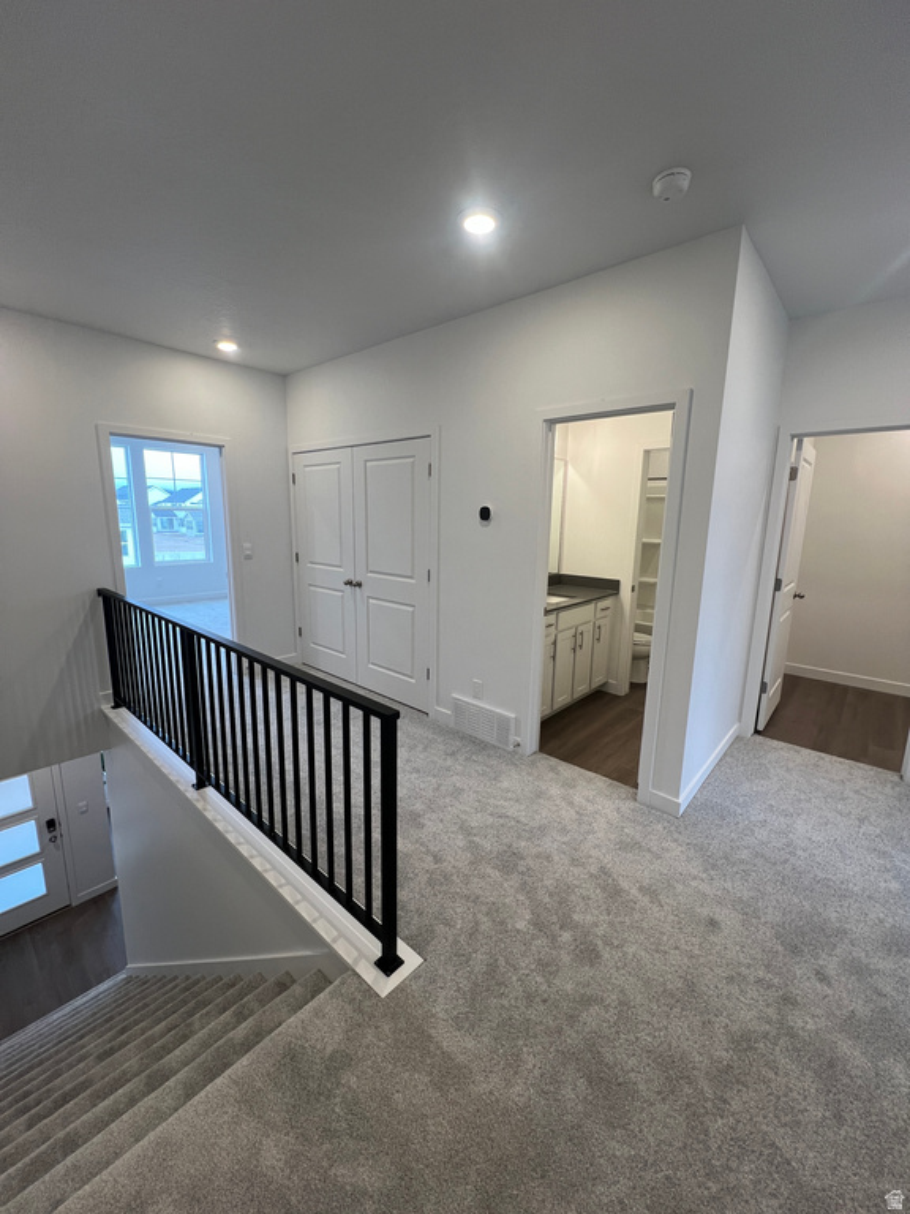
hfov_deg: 89.9
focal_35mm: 13
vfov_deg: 106.2
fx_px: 456
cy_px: 607
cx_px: 455
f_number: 1.8
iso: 125
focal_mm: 1.57
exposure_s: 1/120
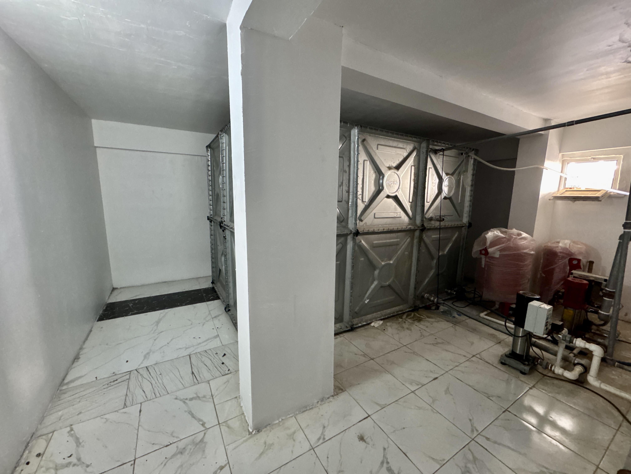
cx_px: 316
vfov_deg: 85.7
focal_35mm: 14
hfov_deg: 102.1
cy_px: 237
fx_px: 255
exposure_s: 1/50
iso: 500
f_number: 2.2
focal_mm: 2.22
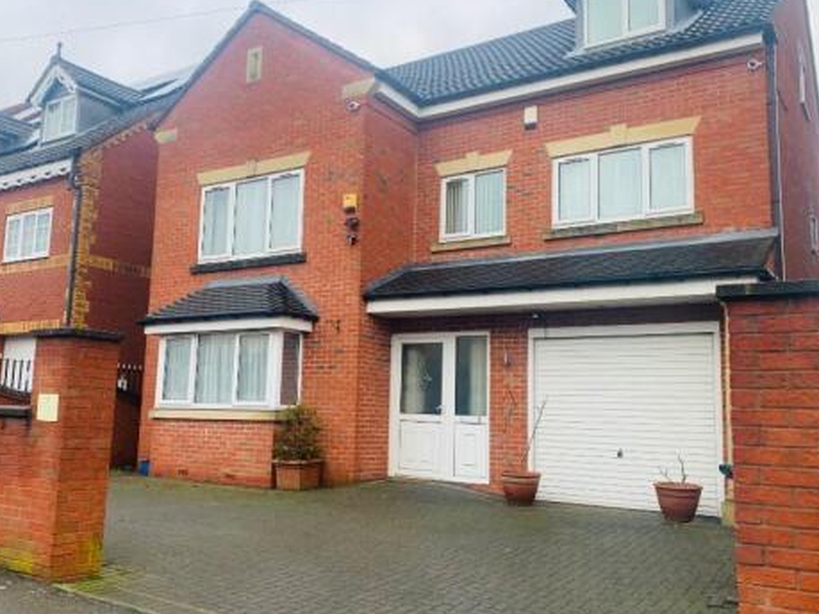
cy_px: 310
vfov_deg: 42.9
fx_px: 781
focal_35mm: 33
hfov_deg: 55.3
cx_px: 381
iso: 32
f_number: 1.8
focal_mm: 4.25
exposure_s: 1/122
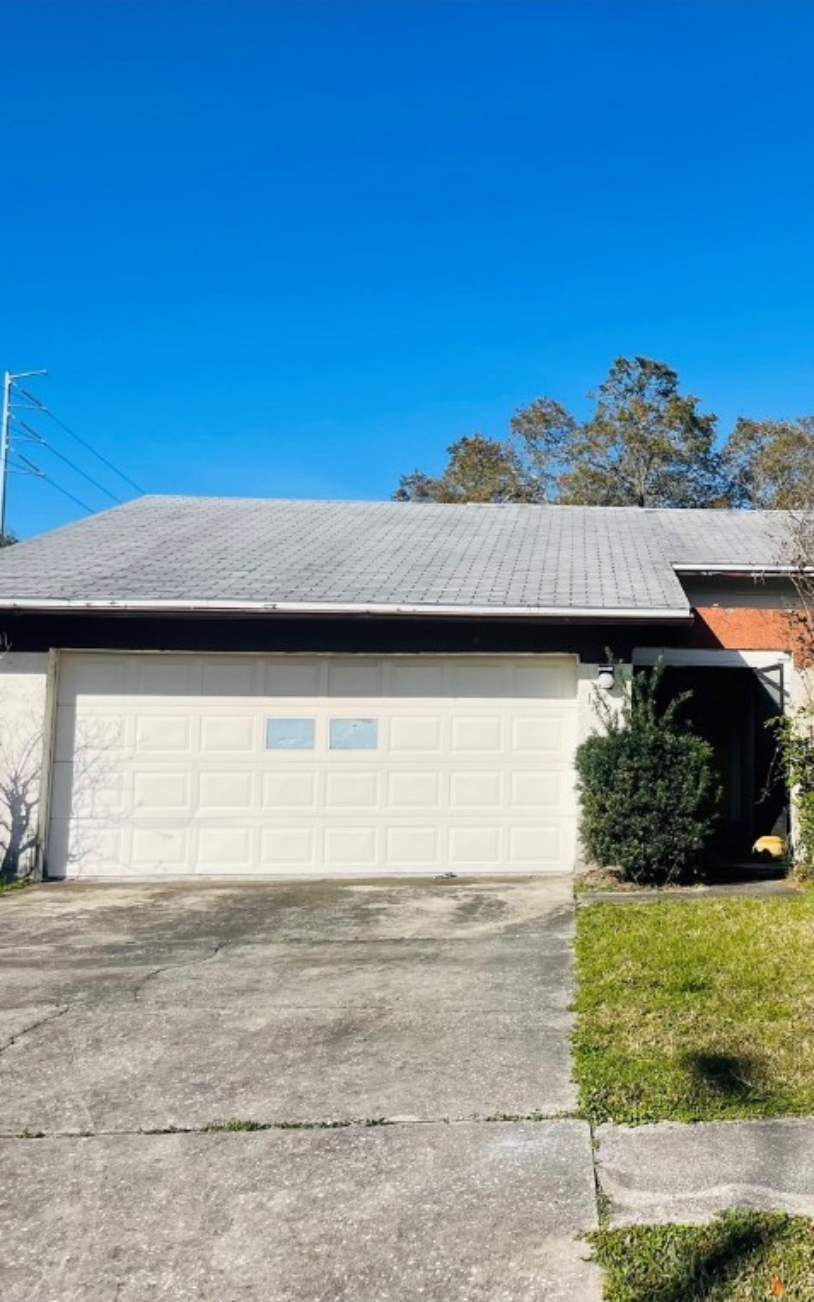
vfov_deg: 52.7
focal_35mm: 37
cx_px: 689
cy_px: 654
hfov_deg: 33.1
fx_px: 1313
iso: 32
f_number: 1.6
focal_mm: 4.2
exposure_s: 1/4292
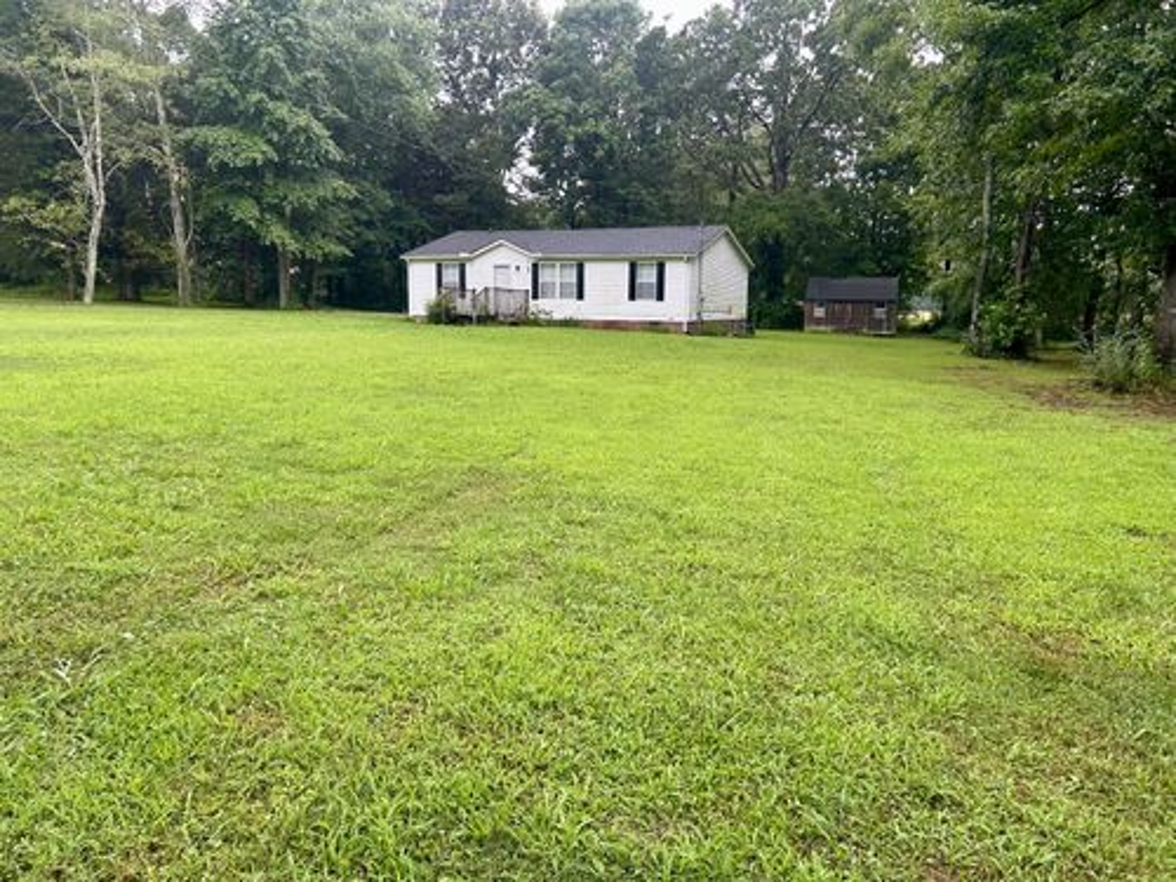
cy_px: 441
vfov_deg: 53.1
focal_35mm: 26
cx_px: 588
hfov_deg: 67.3
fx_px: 883
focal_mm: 5.7
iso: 32
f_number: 1.5
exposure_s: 1/146
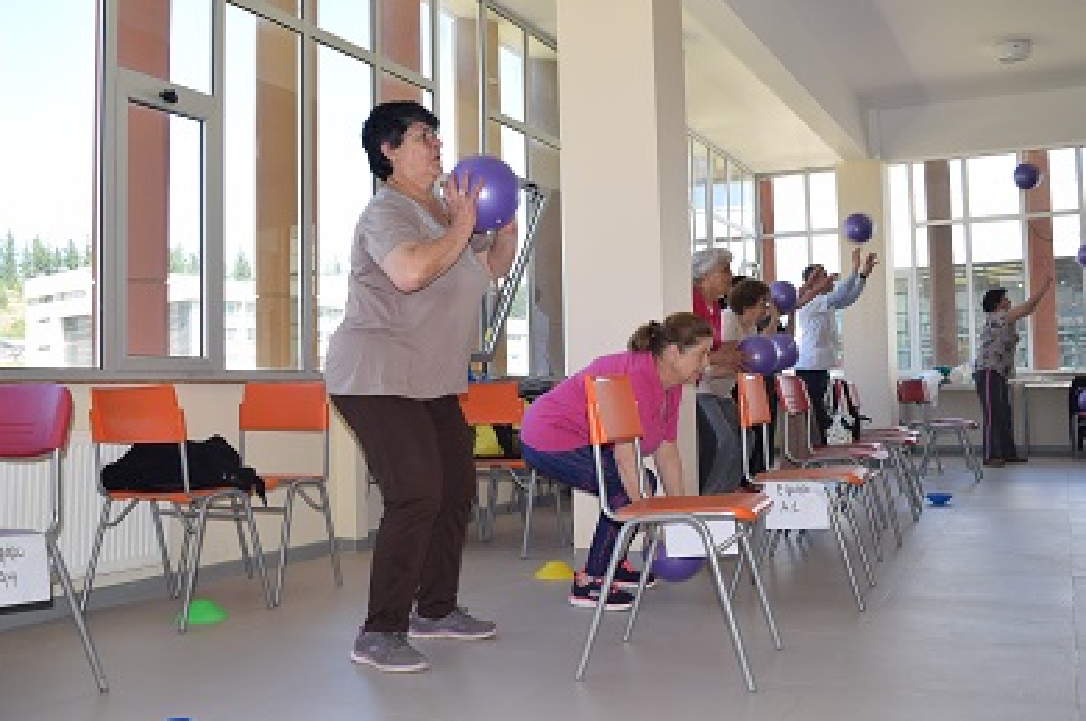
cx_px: 514
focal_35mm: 36
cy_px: 333
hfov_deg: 53.2
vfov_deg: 36.8
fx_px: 1085
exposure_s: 1/125
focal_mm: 22
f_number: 5.6
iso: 160
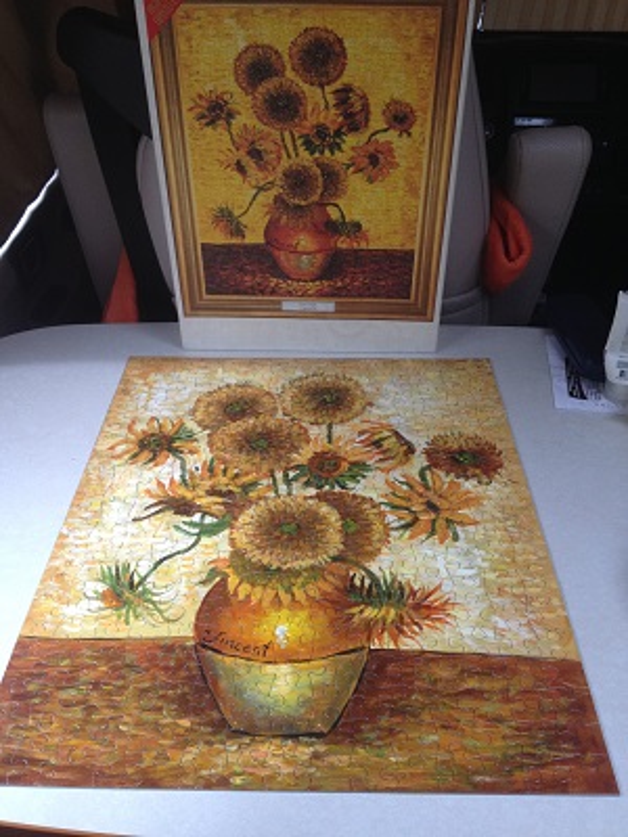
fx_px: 847
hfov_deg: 40.7
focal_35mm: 35
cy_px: 418
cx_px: 314
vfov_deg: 52.6
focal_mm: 4.28
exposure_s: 1/120
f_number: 2.4
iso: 80
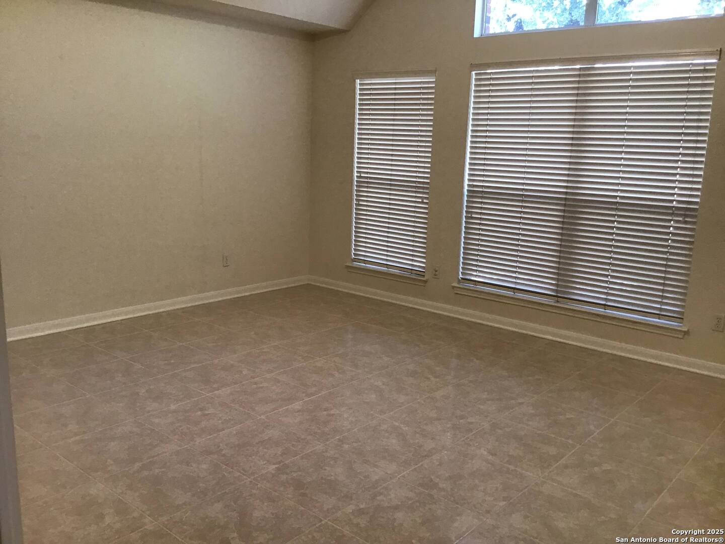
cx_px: 362
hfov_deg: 58.4
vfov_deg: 45.4
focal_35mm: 31
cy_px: 272
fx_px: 649
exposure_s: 1/30
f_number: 2.4
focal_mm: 3.3
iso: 50
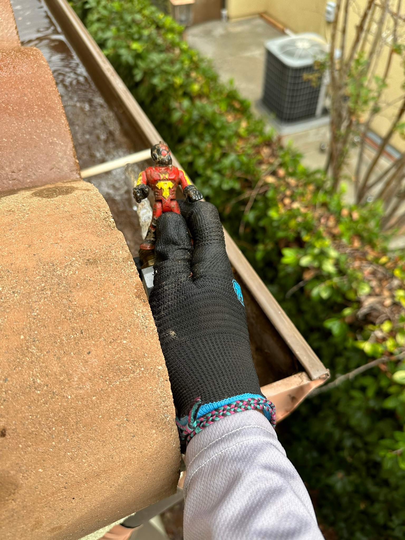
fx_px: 374
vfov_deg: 71.6
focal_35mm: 24
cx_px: 202
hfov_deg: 56.8
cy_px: 270
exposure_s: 1/642
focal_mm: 6.86
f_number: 1.78
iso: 80
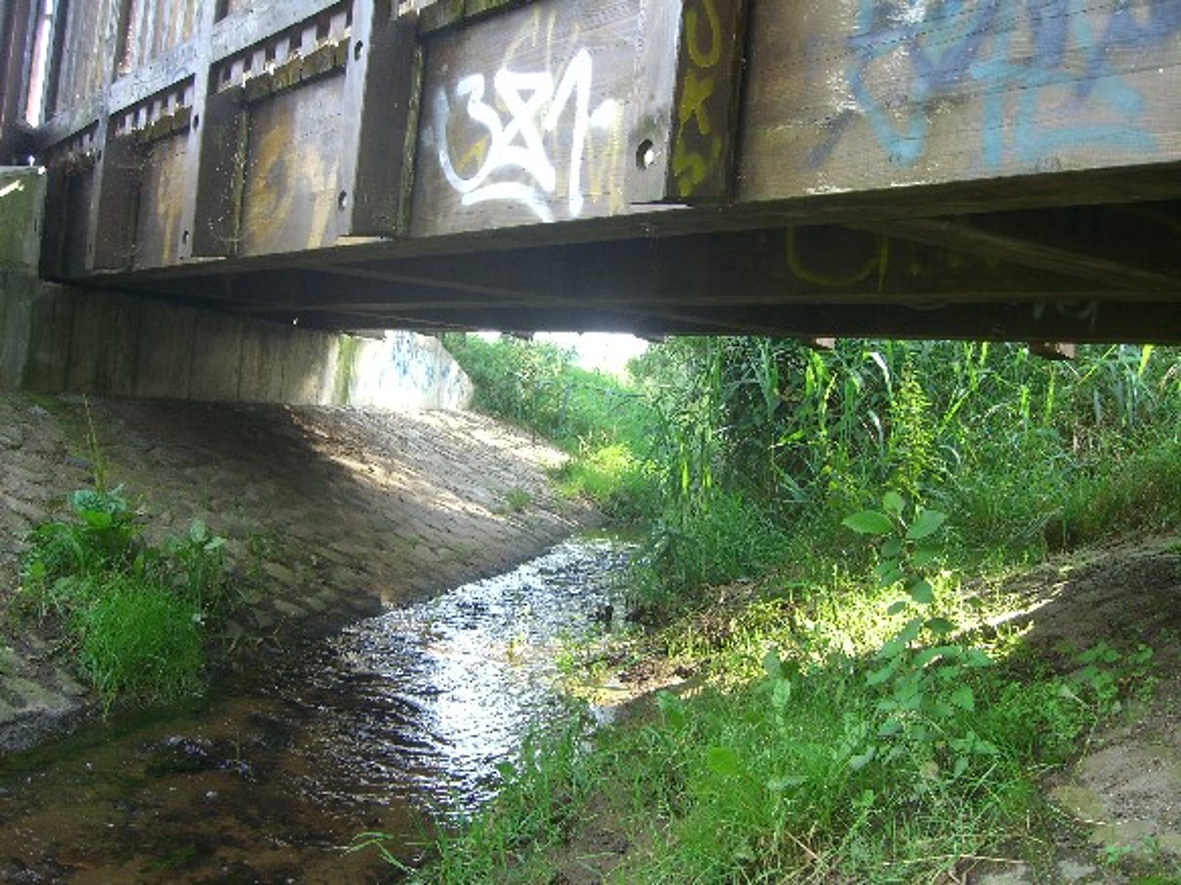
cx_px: 590
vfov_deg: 37.7
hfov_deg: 49.0
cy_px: 442
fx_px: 1296
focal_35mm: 38
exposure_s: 1/100
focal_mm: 7.9
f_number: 2.8
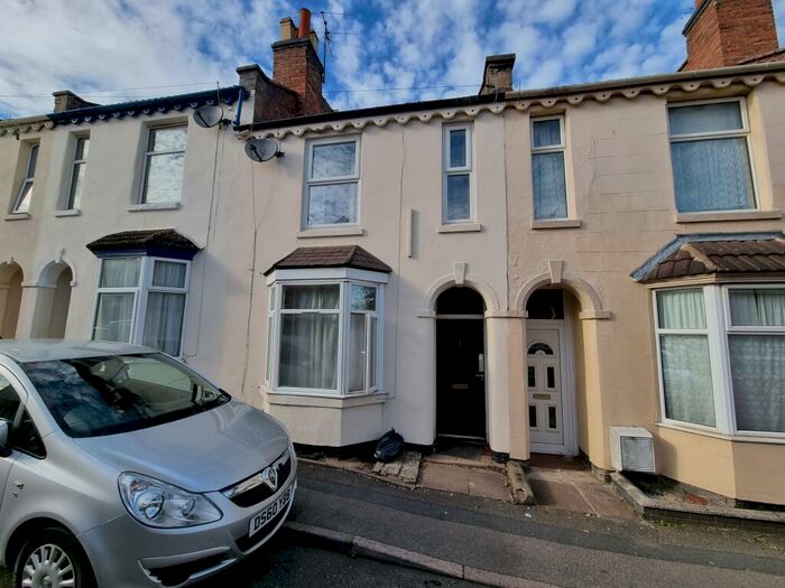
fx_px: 295
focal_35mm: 13
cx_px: 392
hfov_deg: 106.2
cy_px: 294
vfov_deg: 89.9
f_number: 2.2
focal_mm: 2.2
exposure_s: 1/1256
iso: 50
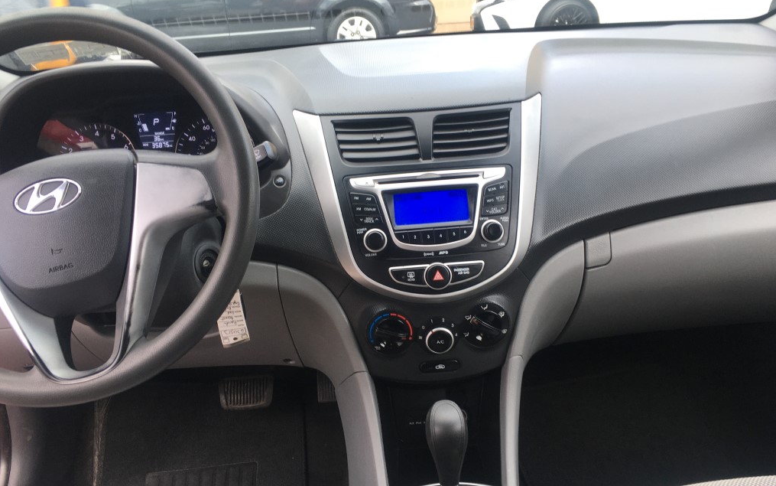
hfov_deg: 61.2
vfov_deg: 40.6
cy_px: 253
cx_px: 390
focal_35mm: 31
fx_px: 656
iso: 25
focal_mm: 4.15
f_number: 2.2
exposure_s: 1/40
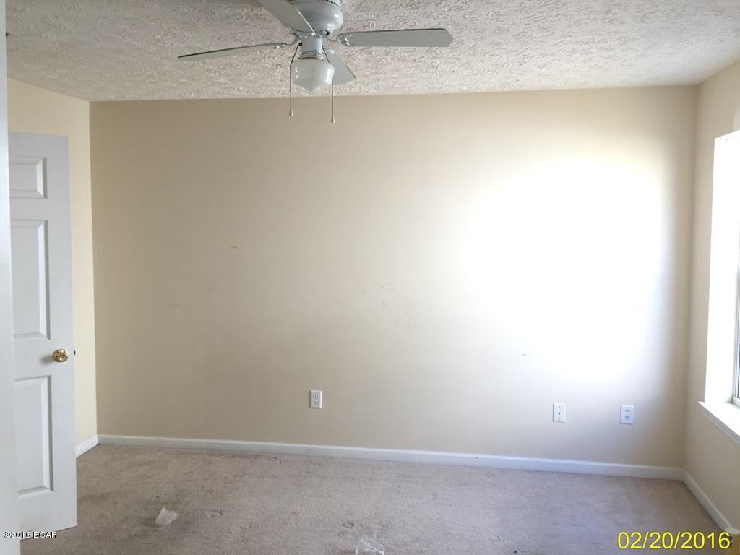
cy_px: 278
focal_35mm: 29
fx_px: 620
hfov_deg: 61.7
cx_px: 370
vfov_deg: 48.2
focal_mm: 4.15
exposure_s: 1/30
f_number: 2.2
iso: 160
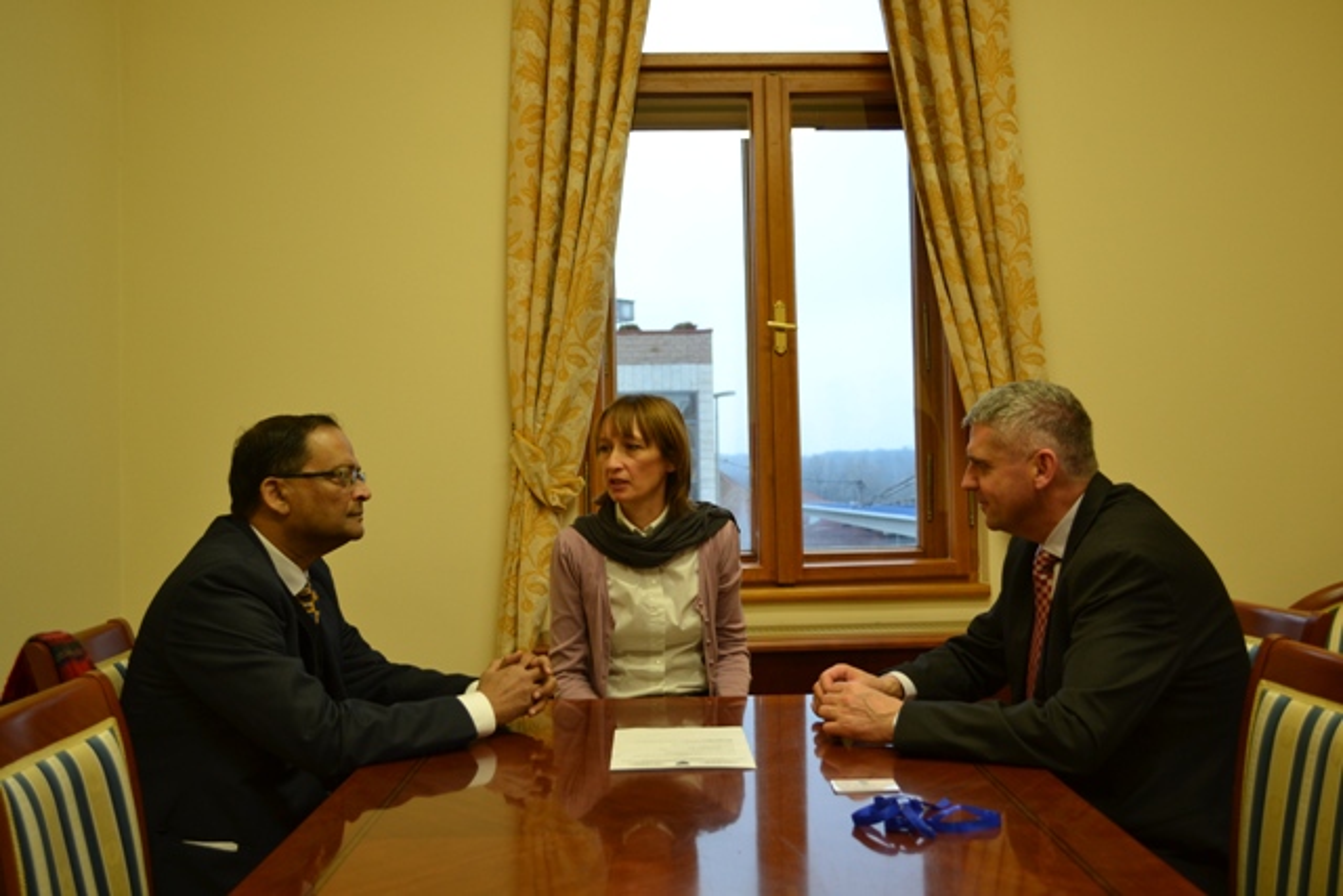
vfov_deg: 40.0
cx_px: 672
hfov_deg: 57.2
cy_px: 448
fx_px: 1231
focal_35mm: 33
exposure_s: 1/40
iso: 400
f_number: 4
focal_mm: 22
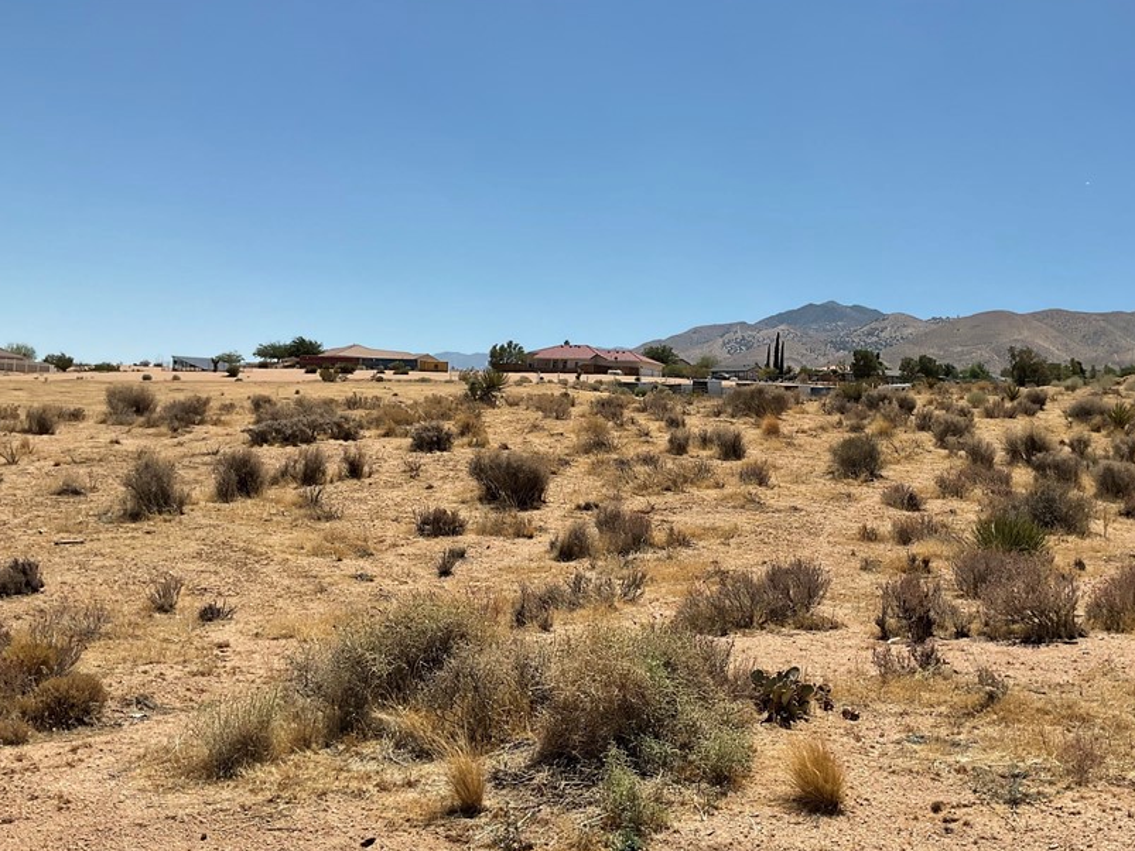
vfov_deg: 38.7
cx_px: 656
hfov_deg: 50.0
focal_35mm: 37
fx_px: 1213
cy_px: 410
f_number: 1.8
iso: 16
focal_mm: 3
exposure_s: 1/3534
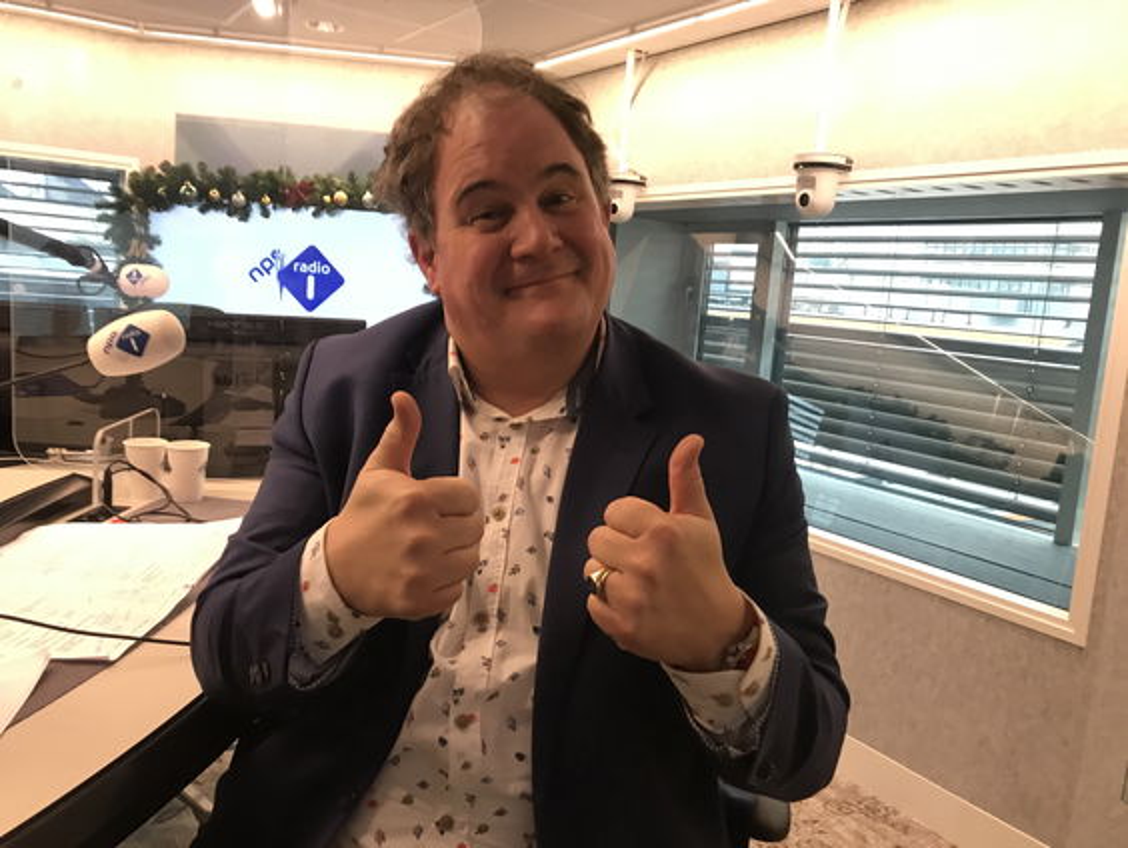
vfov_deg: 49.8
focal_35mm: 28
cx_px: 564
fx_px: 913
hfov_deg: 63.4
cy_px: 424
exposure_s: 1/16
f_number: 1.8
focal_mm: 3.99
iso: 50
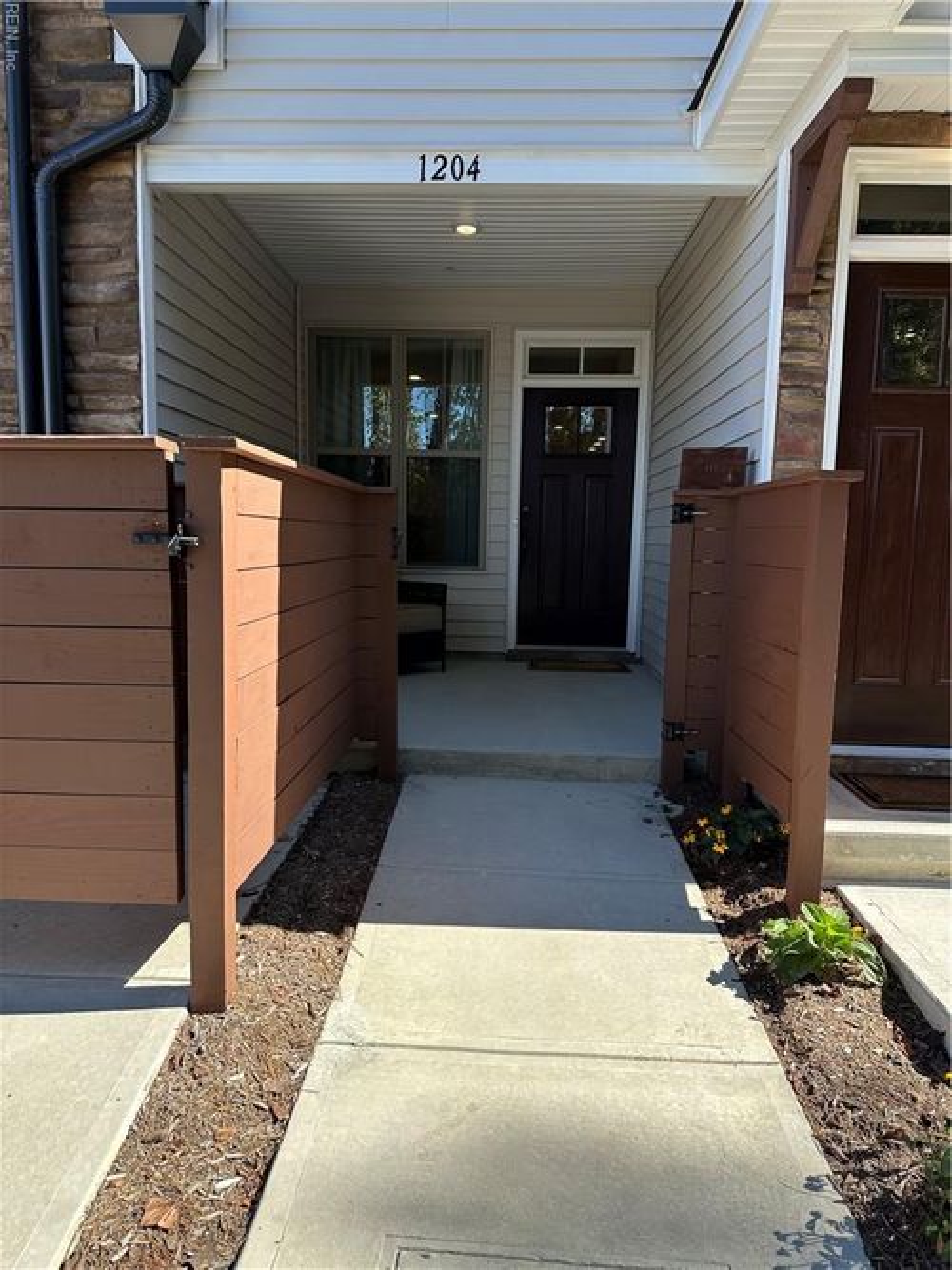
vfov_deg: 71.6
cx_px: 476
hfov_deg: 56.8
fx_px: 880
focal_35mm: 24
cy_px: 635
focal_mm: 6.86
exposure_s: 1/1562
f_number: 1.78
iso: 80
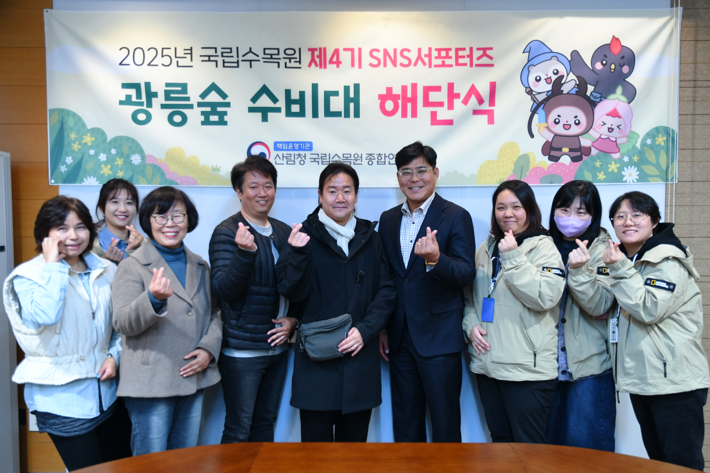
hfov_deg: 28.1
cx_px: 355
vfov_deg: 18.9
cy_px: 236
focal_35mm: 72
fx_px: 1420
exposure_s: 1/60
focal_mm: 48
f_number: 4
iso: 500
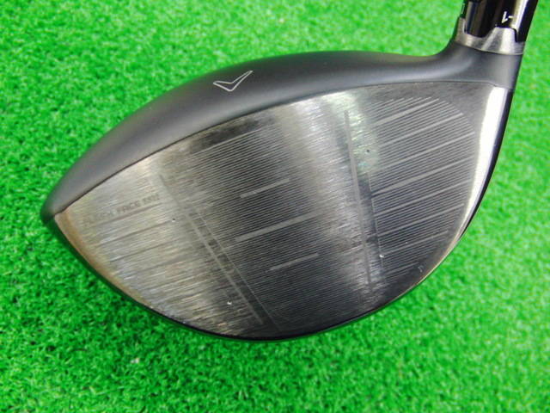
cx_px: 275
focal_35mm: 37
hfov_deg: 50.1
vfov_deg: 38.7
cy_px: 206
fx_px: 588
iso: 400
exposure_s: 1/13
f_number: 3.6
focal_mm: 6.42
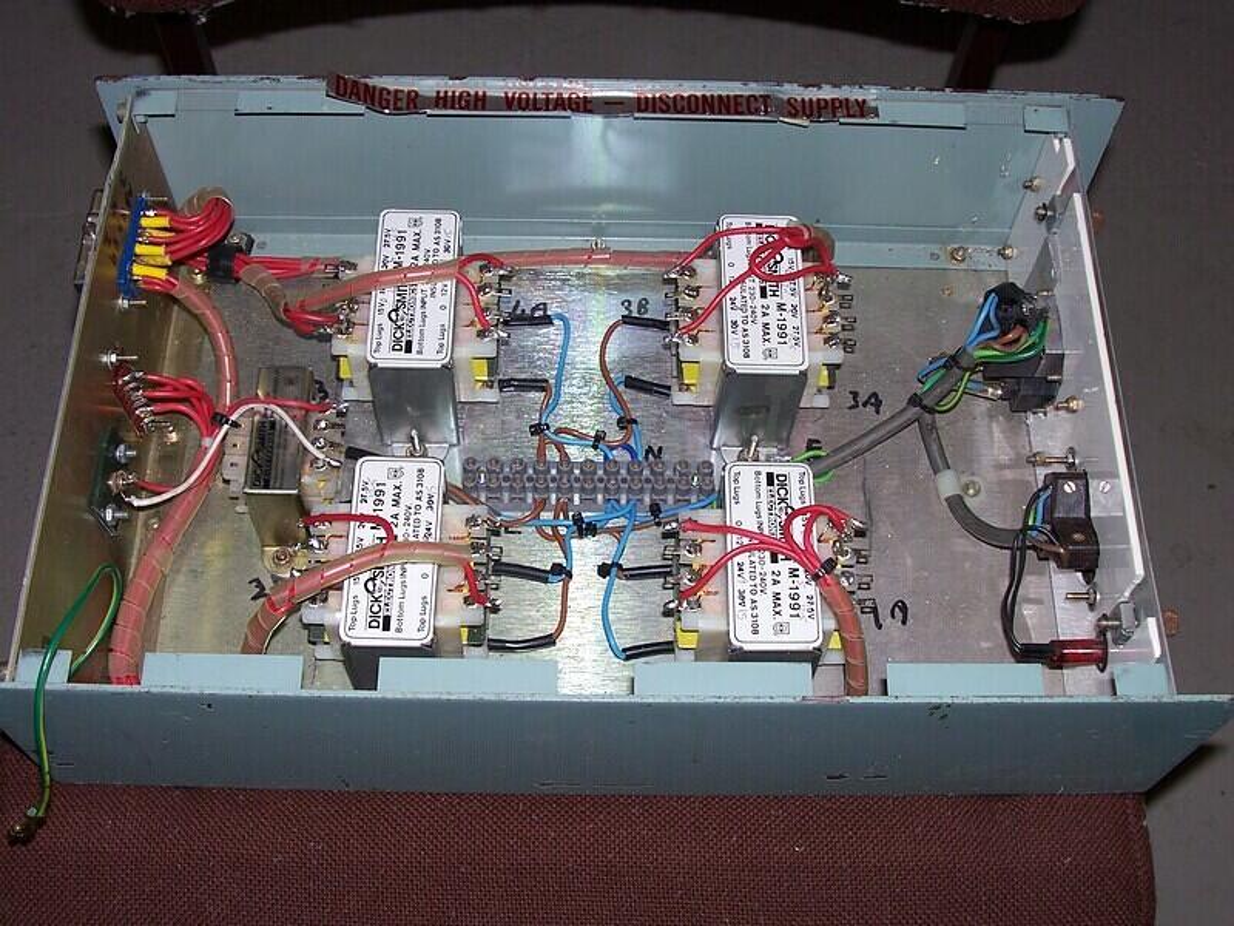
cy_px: 463
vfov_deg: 34.3
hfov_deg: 44.8
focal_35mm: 42
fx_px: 1497
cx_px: 617
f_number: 2.8
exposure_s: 1/60
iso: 80
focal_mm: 7.2
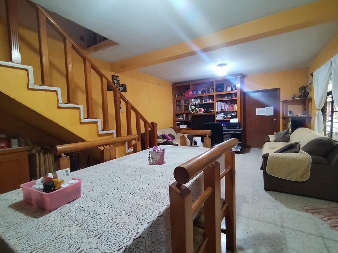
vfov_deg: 78.1
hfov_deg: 94.5
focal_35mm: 16
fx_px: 156
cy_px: 126
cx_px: 169
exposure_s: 1/33.3
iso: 590
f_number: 2.2
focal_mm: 1.42
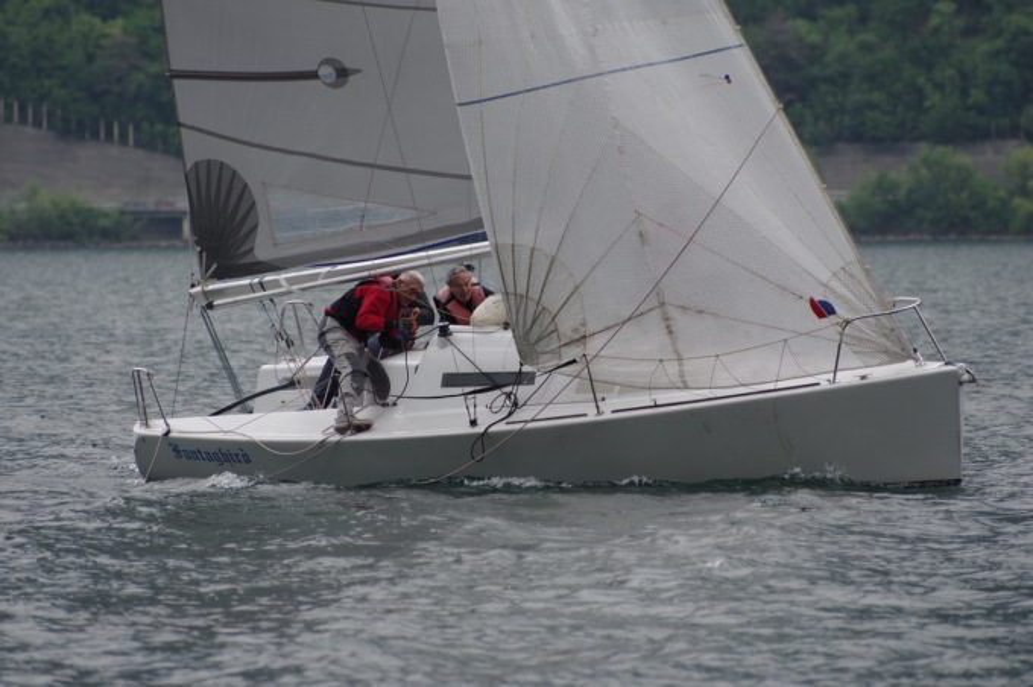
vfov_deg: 3.7
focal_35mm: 375
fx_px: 10750
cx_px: 516
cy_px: 344
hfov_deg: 5.5
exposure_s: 1/750
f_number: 4.5
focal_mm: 250
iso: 200
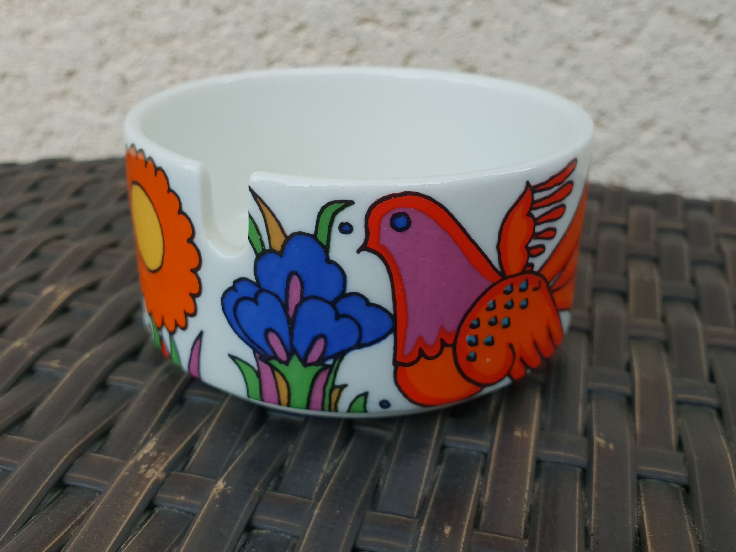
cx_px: 374
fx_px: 723
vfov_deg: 41.6
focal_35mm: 34
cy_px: 222
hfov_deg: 54.0
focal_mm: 4.3
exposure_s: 1/50
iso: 50
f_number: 2.4
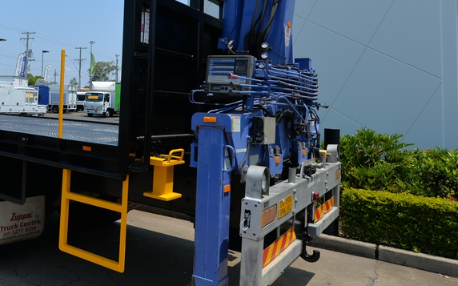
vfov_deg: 37.6
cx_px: 62
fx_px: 412
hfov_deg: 52.5
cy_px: 83
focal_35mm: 33
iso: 100
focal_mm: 18
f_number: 8
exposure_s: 1/250
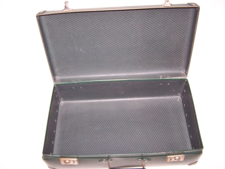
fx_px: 247
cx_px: 112
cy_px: 84
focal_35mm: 38
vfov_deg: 37.7
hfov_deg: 49.0
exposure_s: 1/60
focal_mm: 6.3
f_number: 2.8
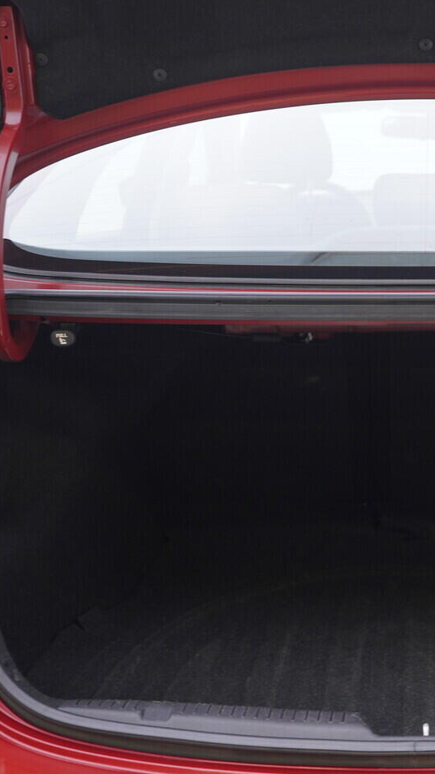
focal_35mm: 57
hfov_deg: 20.5
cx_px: 426
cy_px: 387
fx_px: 1169
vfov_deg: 36.6
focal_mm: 24
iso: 125
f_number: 3.2
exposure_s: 1/50
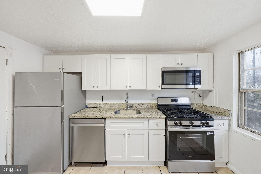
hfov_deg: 112.6
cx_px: 130
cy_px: 87
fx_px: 87
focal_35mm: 12
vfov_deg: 90.0
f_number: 5.6
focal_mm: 12
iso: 1000
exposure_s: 1/160
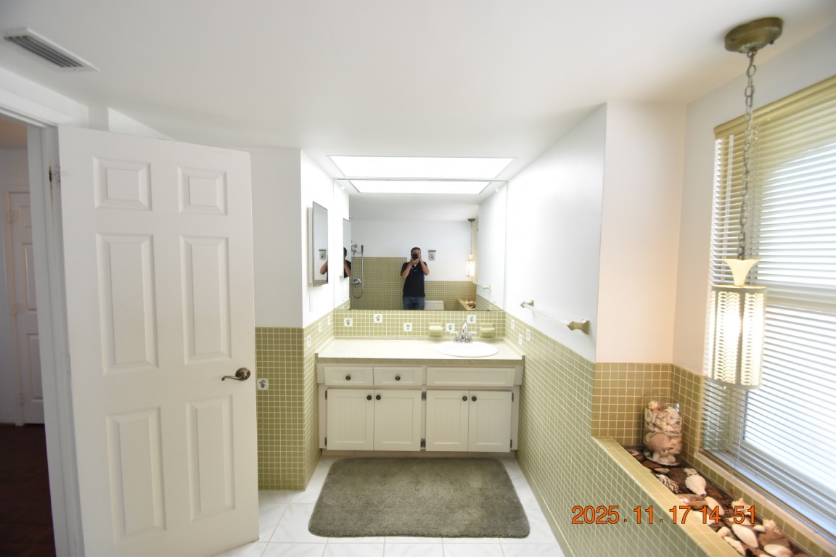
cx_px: 418
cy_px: 278
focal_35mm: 15
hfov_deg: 100.4
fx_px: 348
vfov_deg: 77.3
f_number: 3.5
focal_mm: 10
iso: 800
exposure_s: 1/60
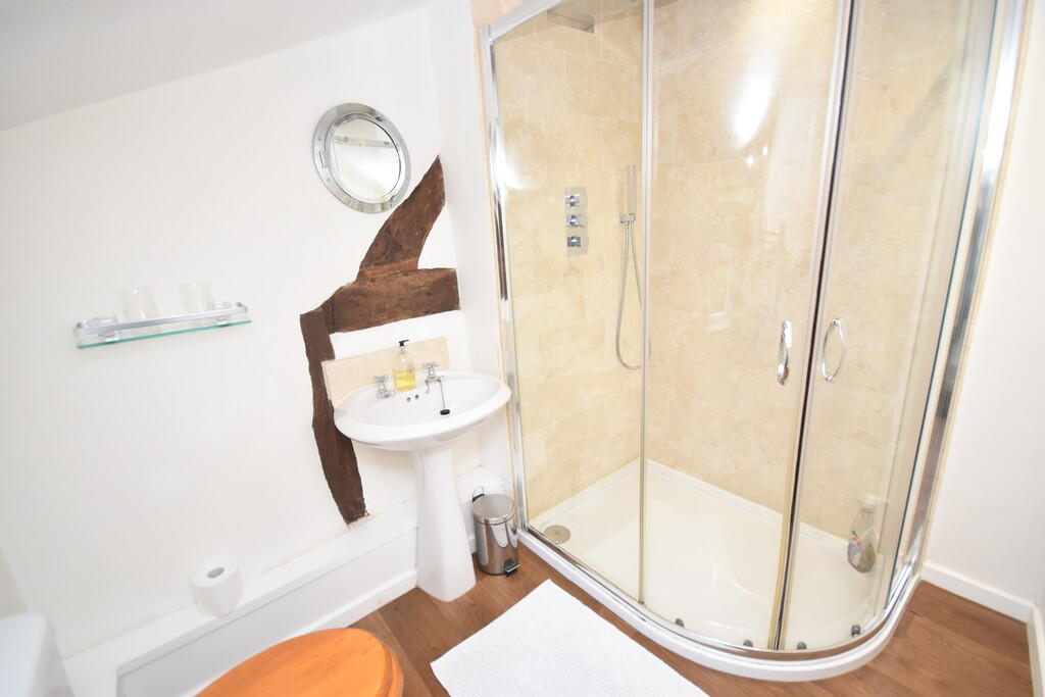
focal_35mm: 15
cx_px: 522
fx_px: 435
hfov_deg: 100.4
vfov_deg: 77.3
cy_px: 348
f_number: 4.5
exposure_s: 1/160
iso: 800
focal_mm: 10
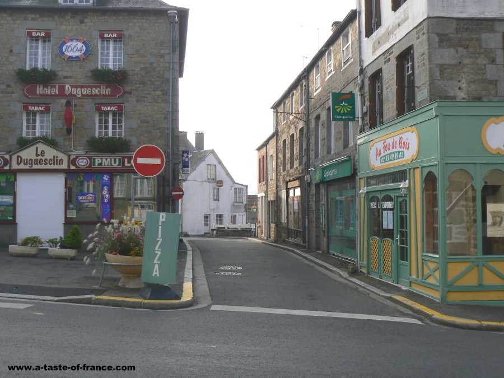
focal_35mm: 36
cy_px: 189
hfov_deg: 51.4
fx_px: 524
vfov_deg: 39.7
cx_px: 252
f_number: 5.6
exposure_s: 1/250
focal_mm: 6
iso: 80
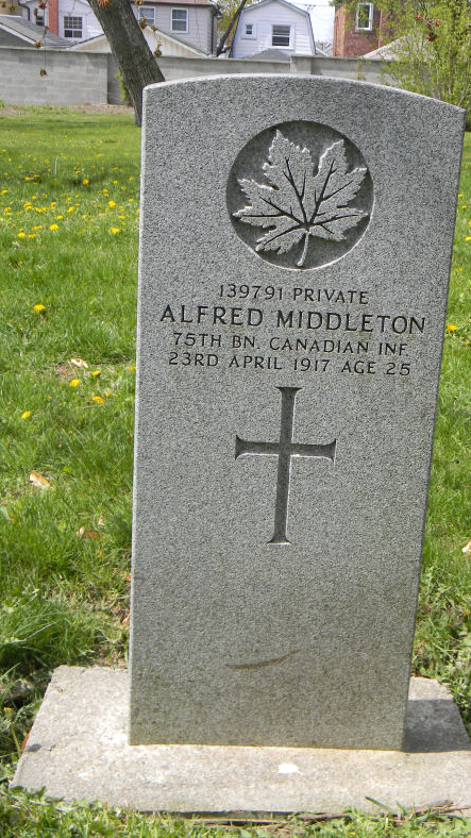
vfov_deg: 39.9
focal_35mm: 52
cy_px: 421
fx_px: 1155
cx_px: 318
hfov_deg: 22.9
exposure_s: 1/347
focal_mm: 8.6
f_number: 3.9
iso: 80
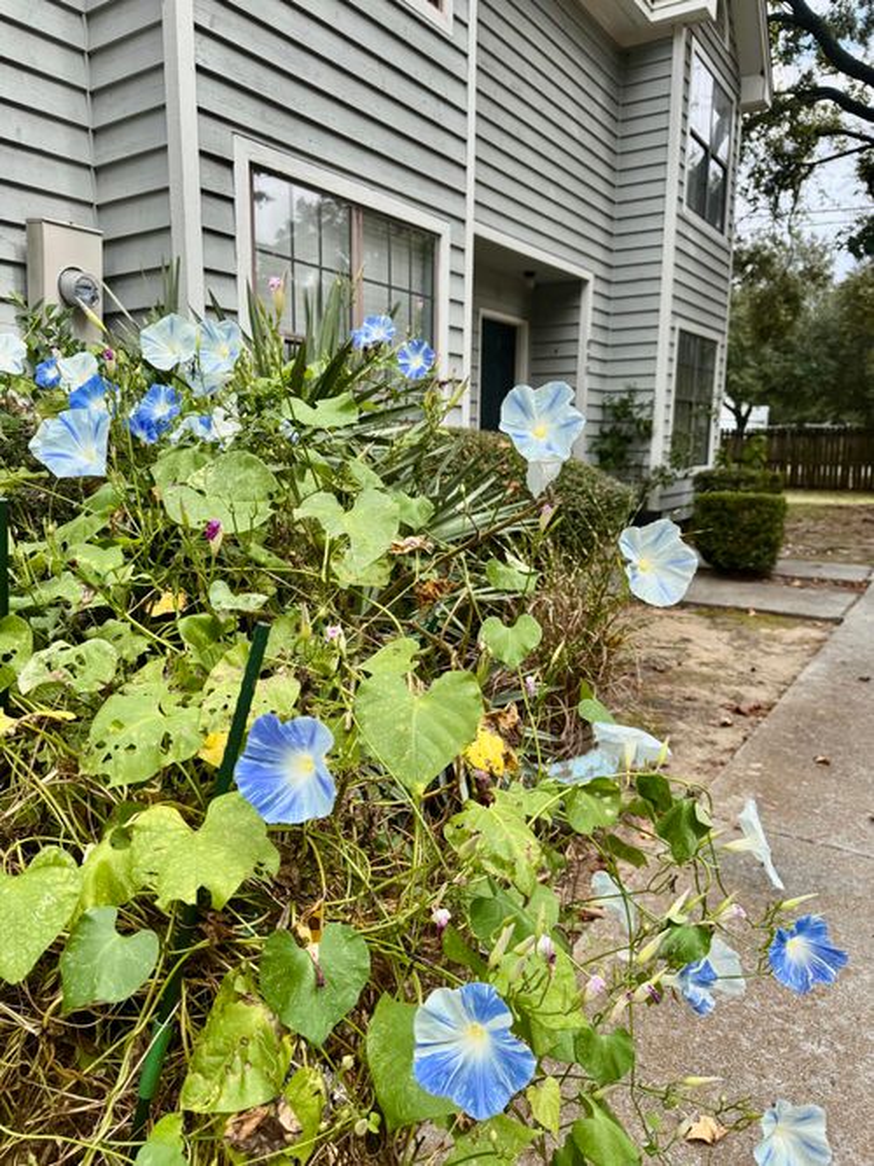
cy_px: 583
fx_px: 808
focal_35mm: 24
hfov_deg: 56.8
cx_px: 437
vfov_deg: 71.6
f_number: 1.78
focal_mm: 6.76
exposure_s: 1/1721
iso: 80
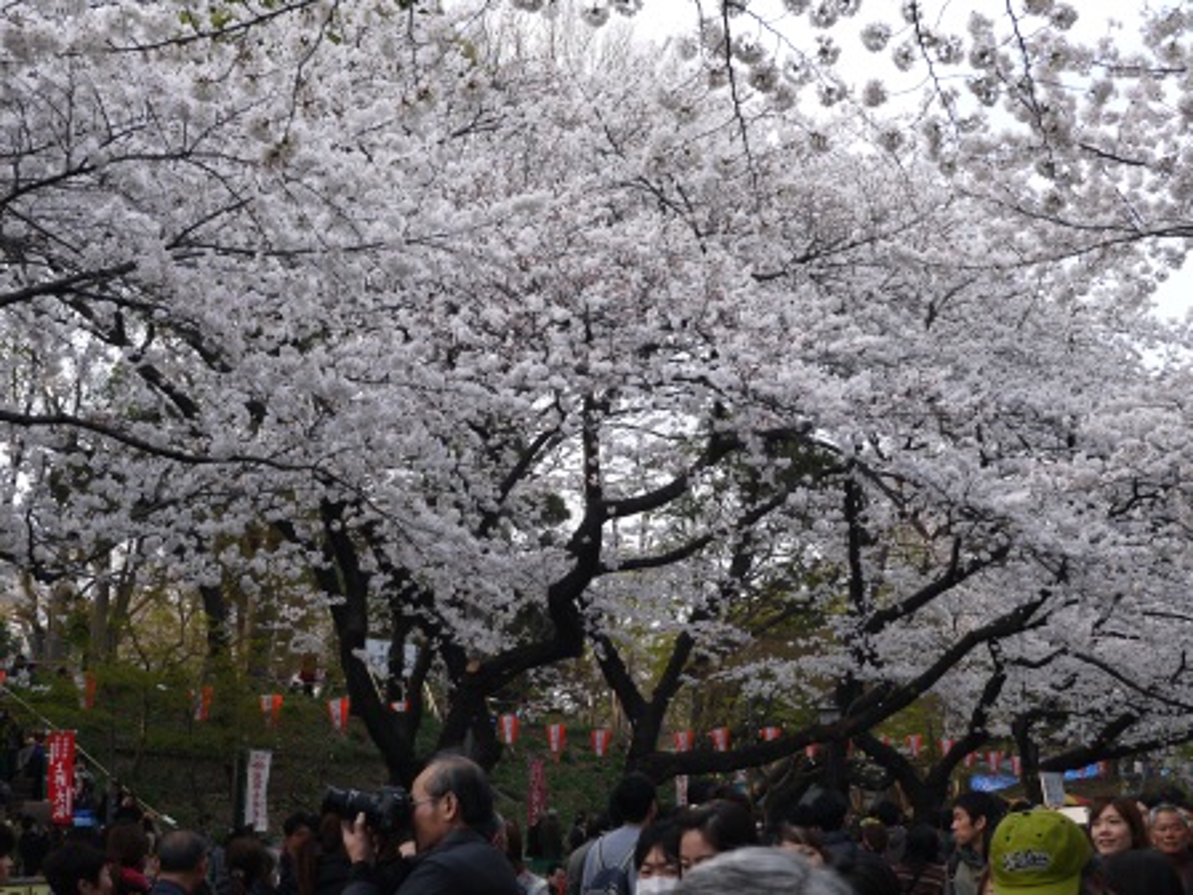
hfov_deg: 39.7
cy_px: 448
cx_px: 596
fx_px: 1654
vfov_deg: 30.3
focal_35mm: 48
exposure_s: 1/125
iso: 160
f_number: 6.3
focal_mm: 24
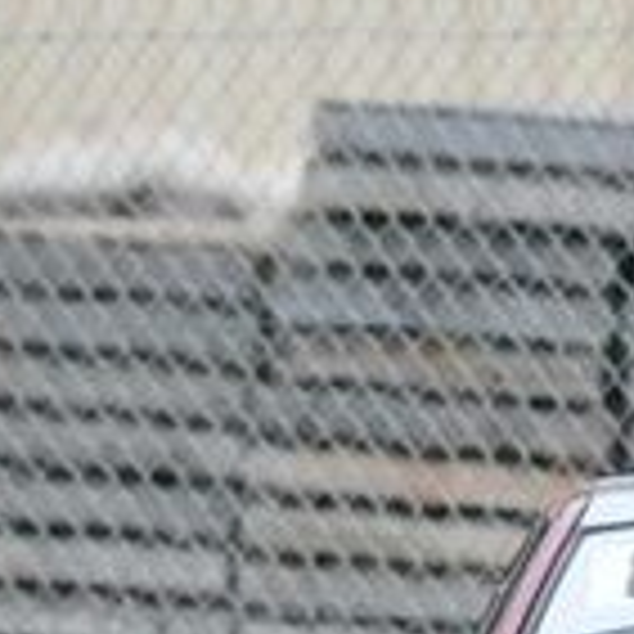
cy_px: 991
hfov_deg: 1.2
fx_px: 31082
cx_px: 854
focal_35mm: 1500
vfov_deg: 1.2
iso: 800
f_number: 6.3
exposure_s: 1/800
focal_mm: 210
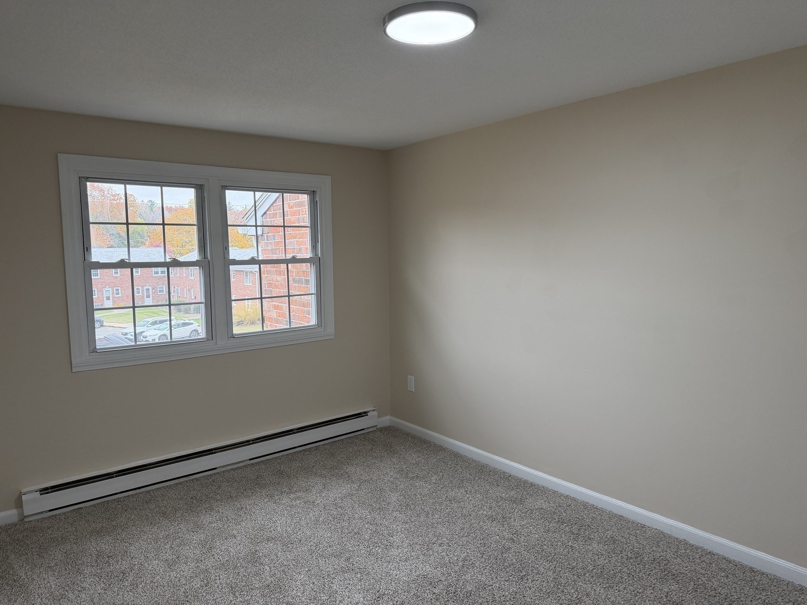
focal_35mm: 24
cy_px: 302
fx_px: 560
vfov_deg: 56.8
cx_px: 404
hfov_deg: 71.6
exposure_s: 1/186
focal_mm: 6.76
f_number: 1.78
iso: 200
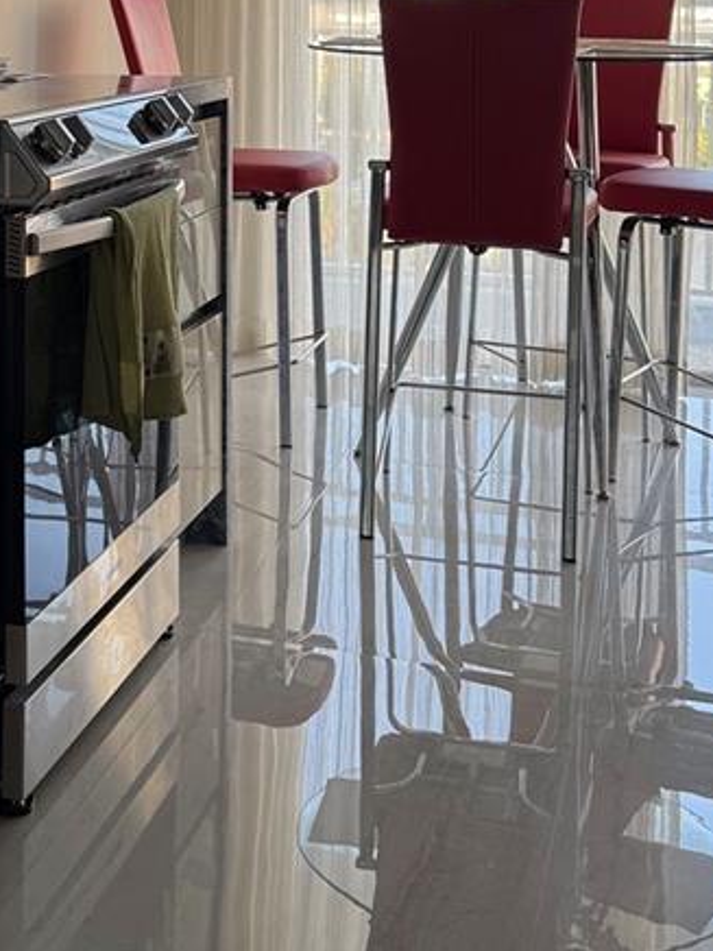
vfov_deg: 28.1
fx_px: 1813
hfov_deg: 21.5
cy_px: 65
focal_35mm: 66
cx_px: 17
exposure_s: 1/121
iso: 100
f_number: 1.78
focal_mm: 6.76
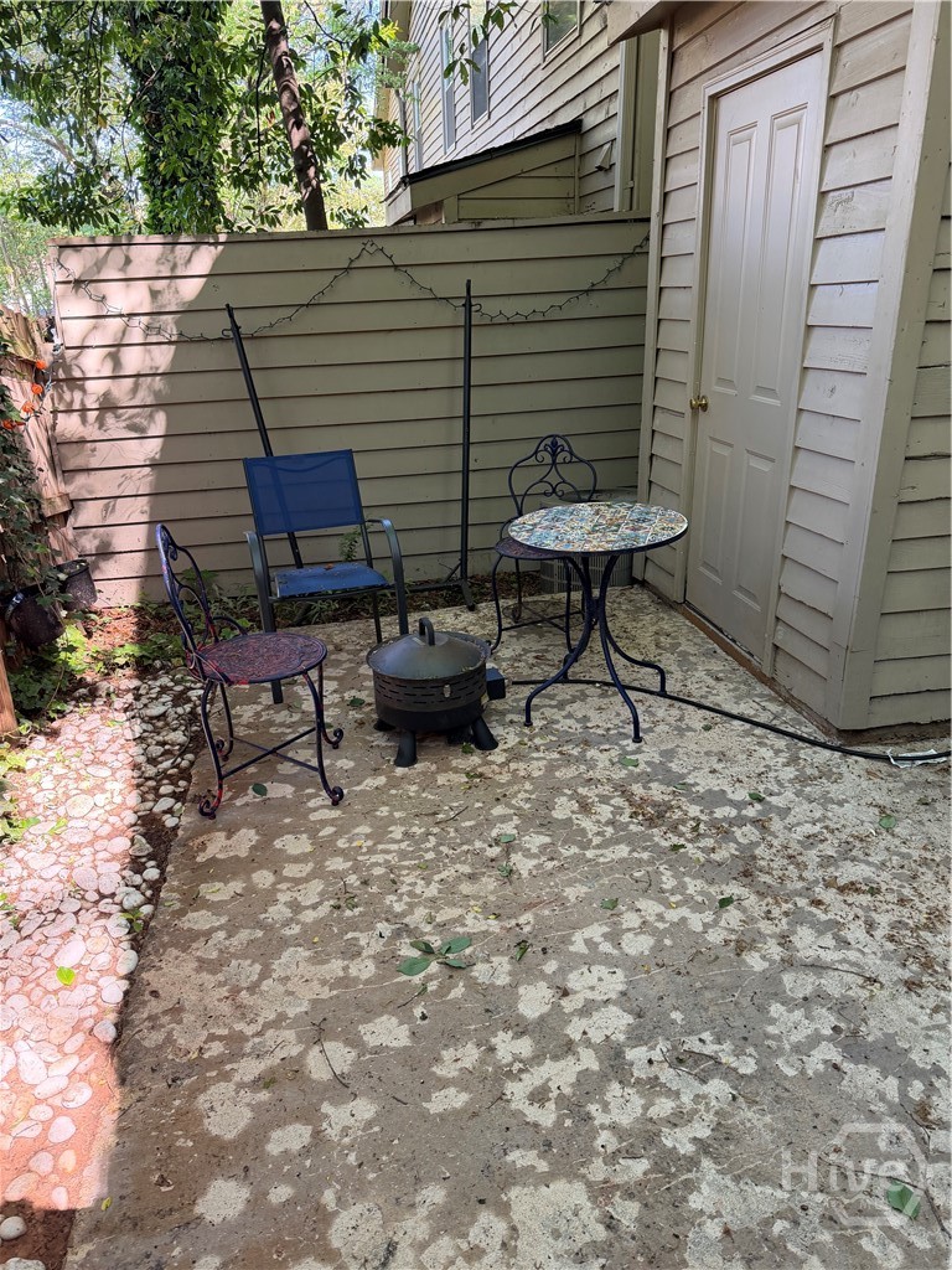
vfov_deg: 71.6
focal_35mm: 24
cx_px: 476
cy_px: 635
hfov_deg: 56.8
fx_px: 880
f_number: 1.78
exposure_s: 1/169
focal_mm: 6.76
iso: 200
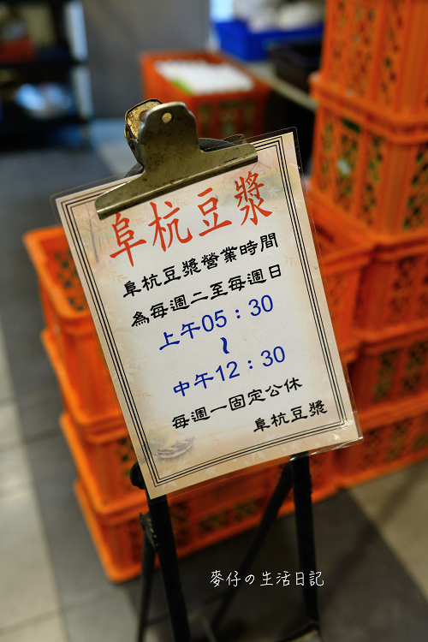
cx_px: 214
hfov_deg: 37.9
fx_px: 624
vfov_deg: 54.4
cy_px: 321
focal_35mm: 35
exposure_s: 1/40
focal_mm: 35
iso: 800
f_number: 3.2
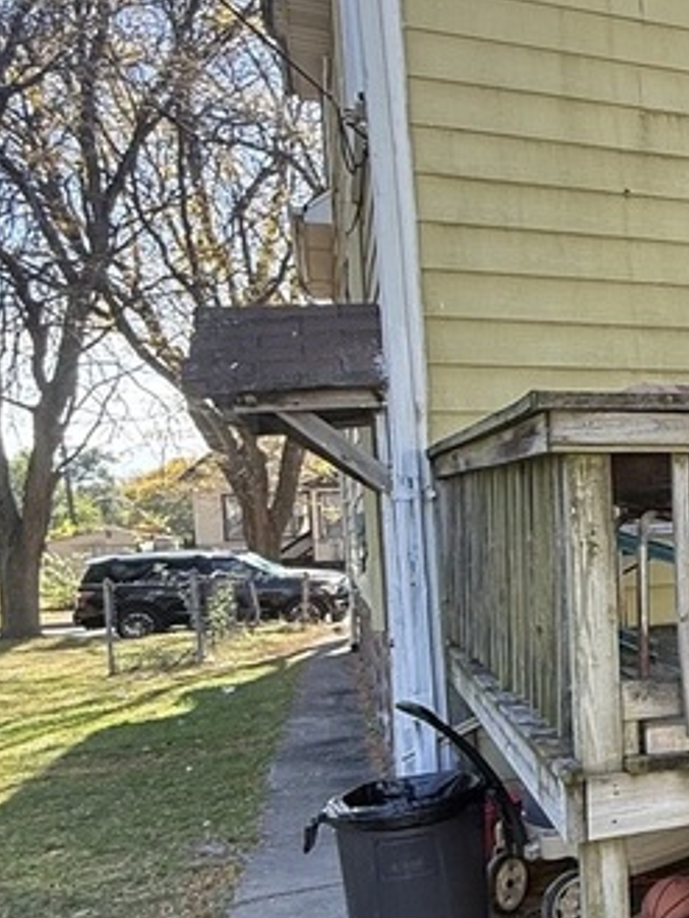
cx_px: 1110
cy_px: 558
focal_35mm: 46
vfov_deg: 41.0
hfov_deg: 23.3
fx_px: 1220
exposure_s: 1/266
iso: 50
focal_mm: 2.22
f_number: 2.2
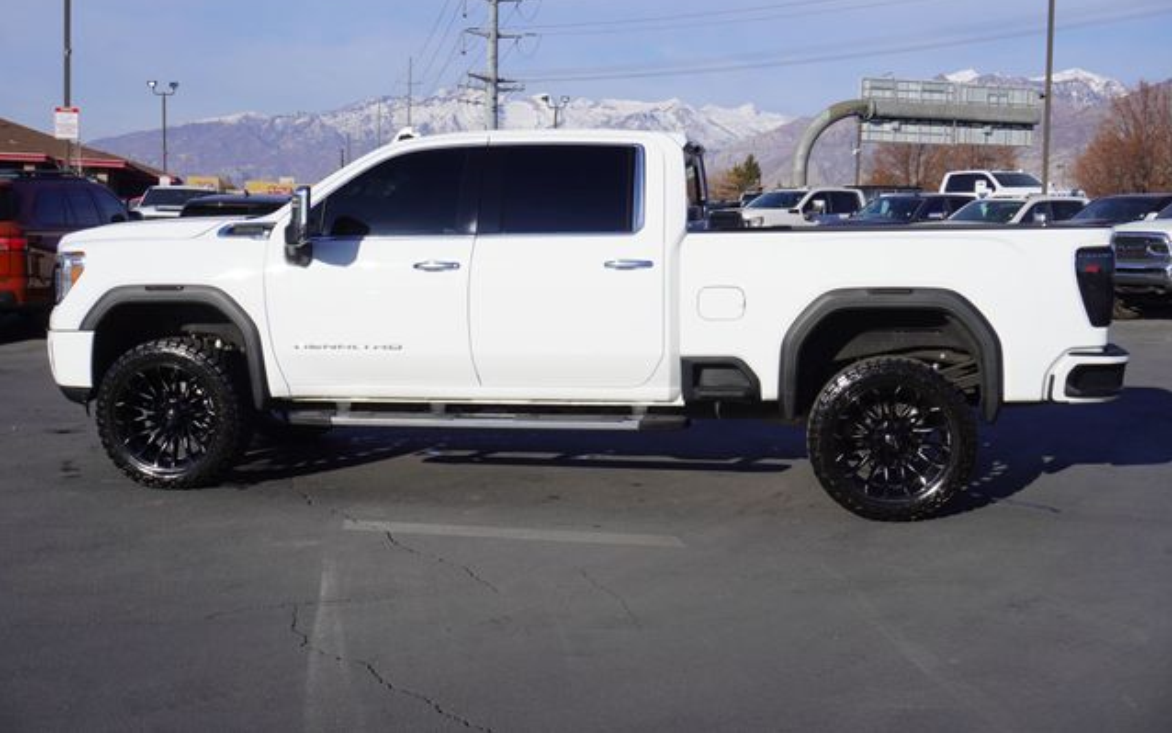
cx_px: 586
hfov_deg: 46.2
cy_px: 342
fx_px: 1374
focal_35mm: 43
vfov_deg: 29.9
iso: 100
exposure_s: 1/320
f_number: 9
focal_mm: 28
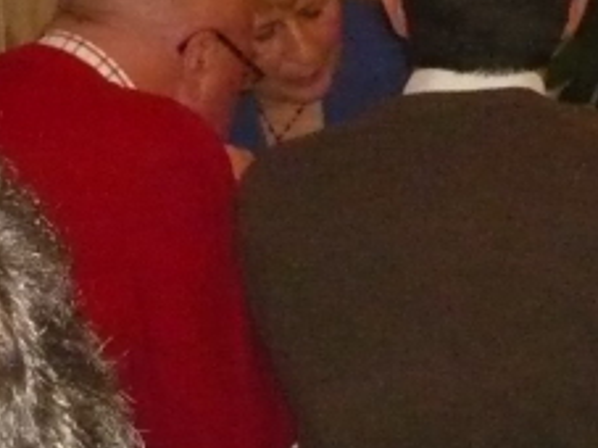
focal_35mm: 230
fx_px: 3971
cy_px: 232
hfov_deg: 8.6
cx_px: 398
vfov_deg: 6.5
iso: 640
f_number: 3.8
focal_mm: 8.4
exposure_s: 1/30
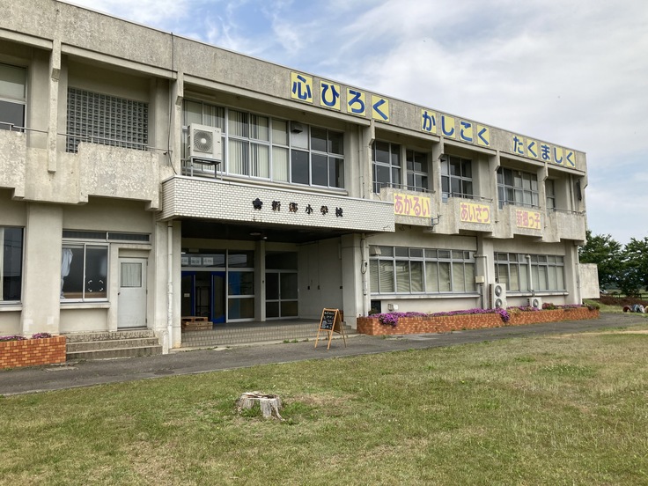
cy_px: 243
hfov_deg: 63.4
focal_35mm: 28
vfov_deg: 49.7
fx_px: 524
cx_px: 324
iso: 20
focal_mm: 3.99
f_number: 1.8
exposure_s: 1/1845
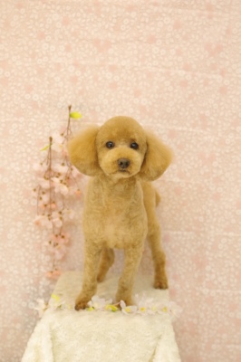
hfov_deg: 18.2
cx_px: 120
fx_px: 754
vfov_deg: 27.0
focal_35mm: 75
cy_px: 181
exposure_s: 1/125
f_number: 2.8
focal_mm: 50
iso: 1250
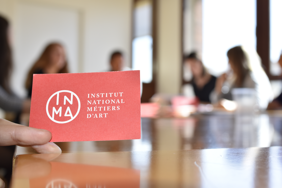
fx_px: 329
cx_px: 141
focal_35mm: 42
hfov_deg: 46.4
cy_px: 94
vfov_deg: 31.9
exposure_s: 1/125
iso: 500
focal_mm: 28
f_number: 5.6
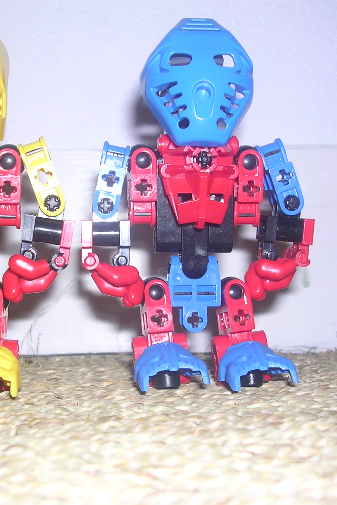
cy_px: 252
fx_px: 744
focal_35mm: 53
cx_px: 103
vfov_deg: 37.5
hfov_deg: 25.3
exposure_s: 1/60.1
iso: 100
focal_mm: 5.8
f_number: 2.8
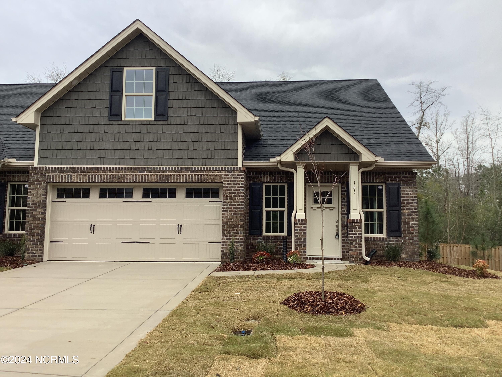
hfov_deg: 58.4
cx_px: 251
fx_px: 450
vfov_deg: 45.4
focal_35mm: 31
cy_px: 188
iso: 25
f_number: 2.4
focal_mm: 3.3
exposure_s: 1/140
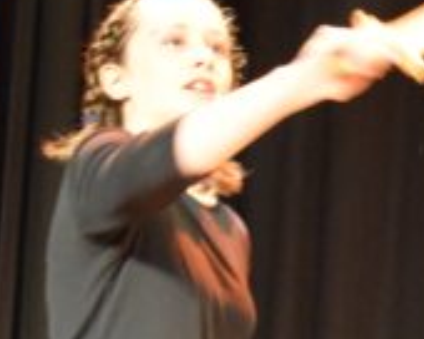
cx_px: 569
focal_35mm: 238
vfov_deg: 6.5
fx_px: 2987
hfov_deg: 8.0
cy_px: 262
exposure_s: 1/30
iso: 6400
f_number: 5.3
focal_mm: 48
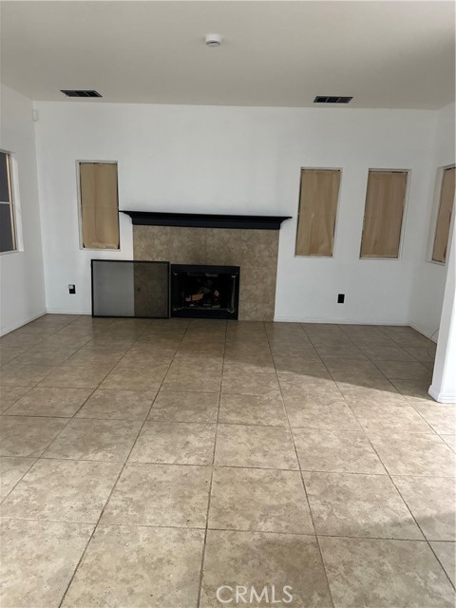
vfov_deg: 71.6
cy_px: 304
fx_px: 422
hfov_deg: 56.8
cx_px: 228
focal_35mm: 24
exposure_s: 1/40
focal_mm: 6.86
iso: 640
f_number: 1.78
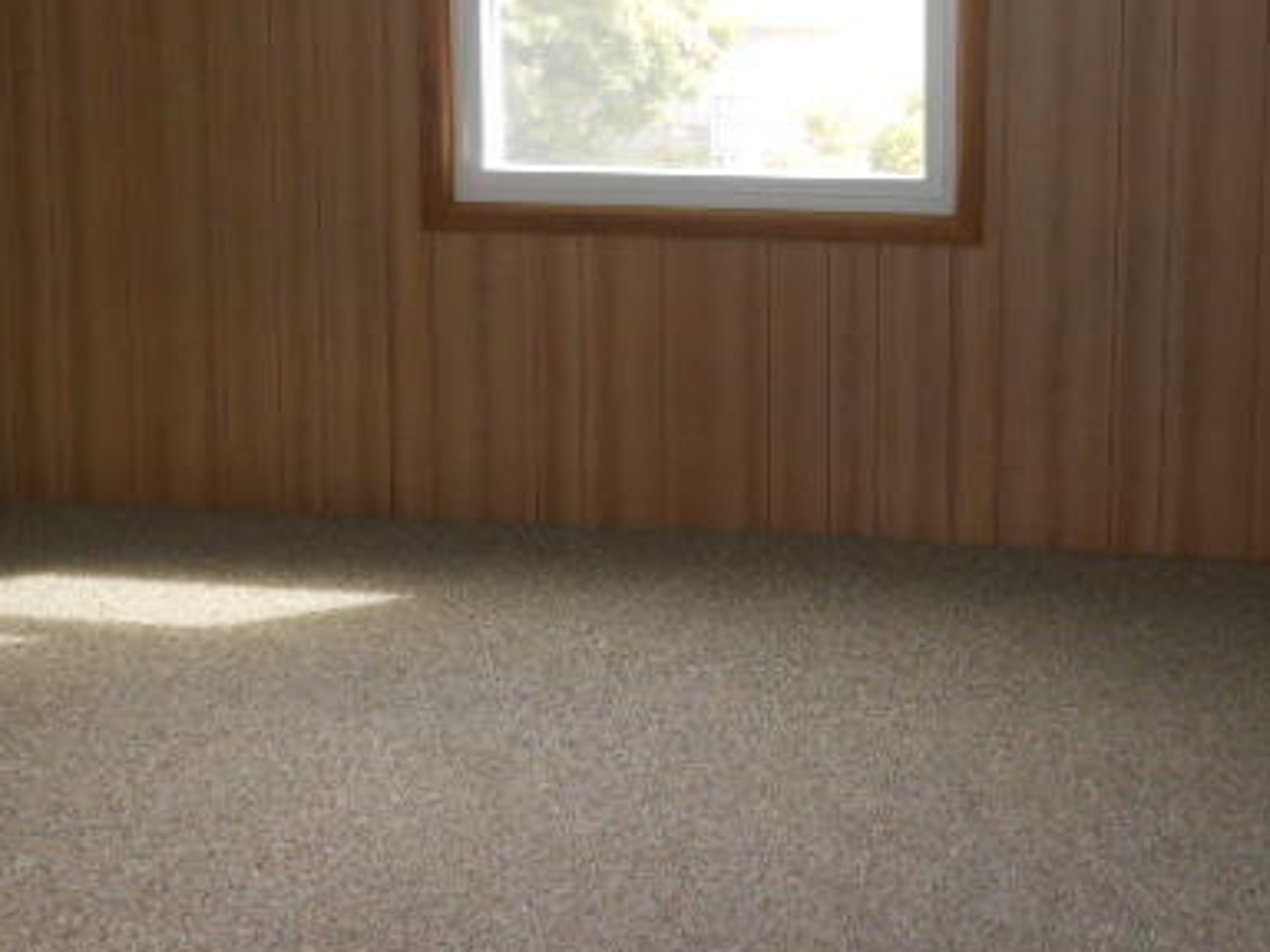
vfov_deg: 28.4
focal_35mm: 50
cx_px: 761
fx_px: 1834
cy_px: 175
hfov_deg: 38.0
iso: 125
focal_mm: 5.3
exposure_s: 1/30
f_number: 3.8
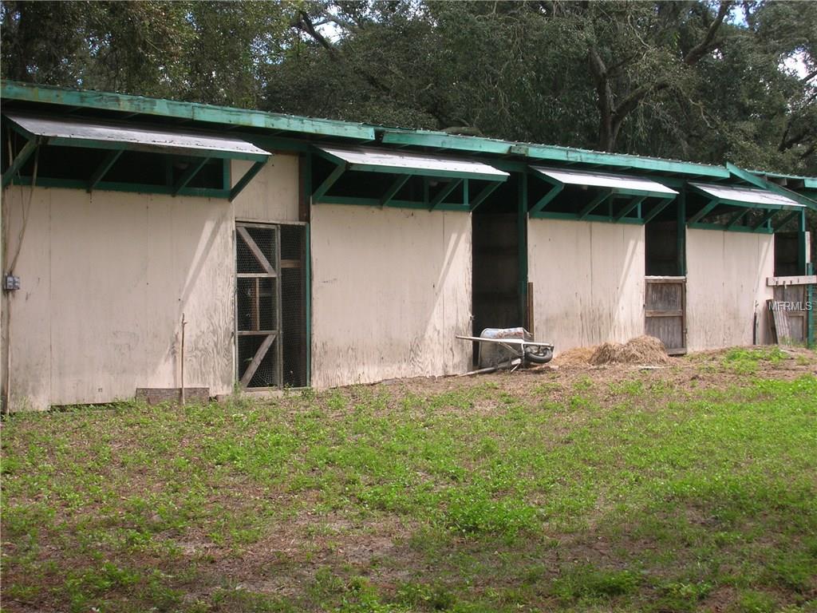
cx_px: 408
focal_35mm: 63
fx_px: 1487
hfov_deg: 30.7
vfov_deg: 23.3
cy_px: 306
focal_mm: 10.4
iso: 50
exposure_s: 1/102
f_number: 6.1
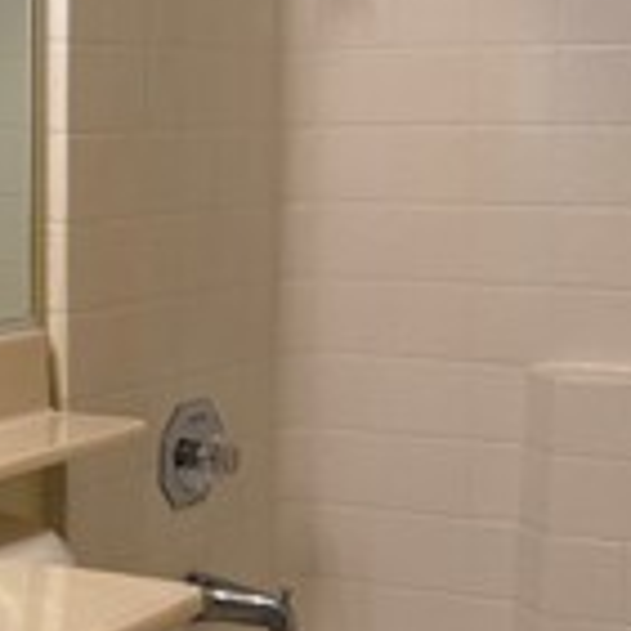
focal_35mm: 104
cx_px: -340
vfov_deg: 16.7
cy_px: 215
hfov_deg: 15.3
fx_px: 2145
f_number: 1.6
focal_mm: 5.96
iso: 50
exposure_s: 1/120
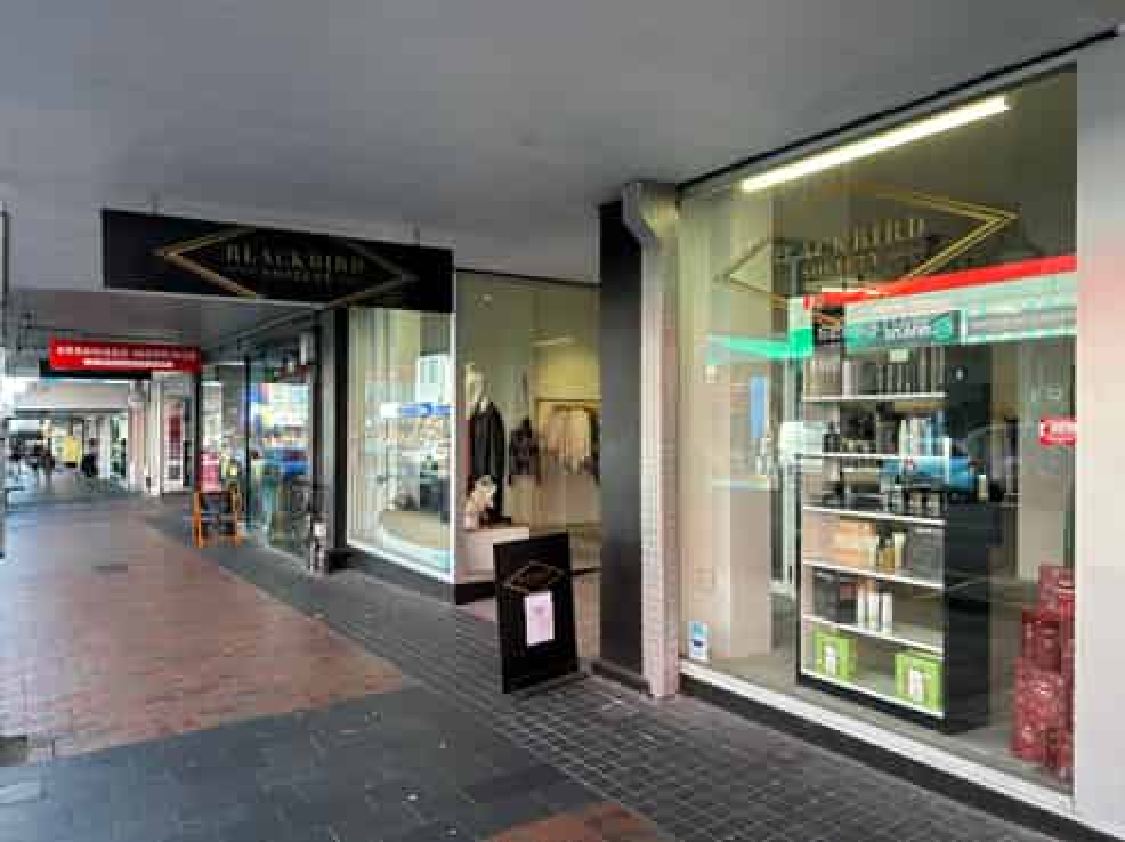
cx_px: 562
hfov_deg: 67.3
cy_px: 421
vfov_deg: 53.0
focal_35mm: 26
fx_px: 844
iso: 40
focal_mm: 5.7
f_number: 1.5
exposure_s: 1/197
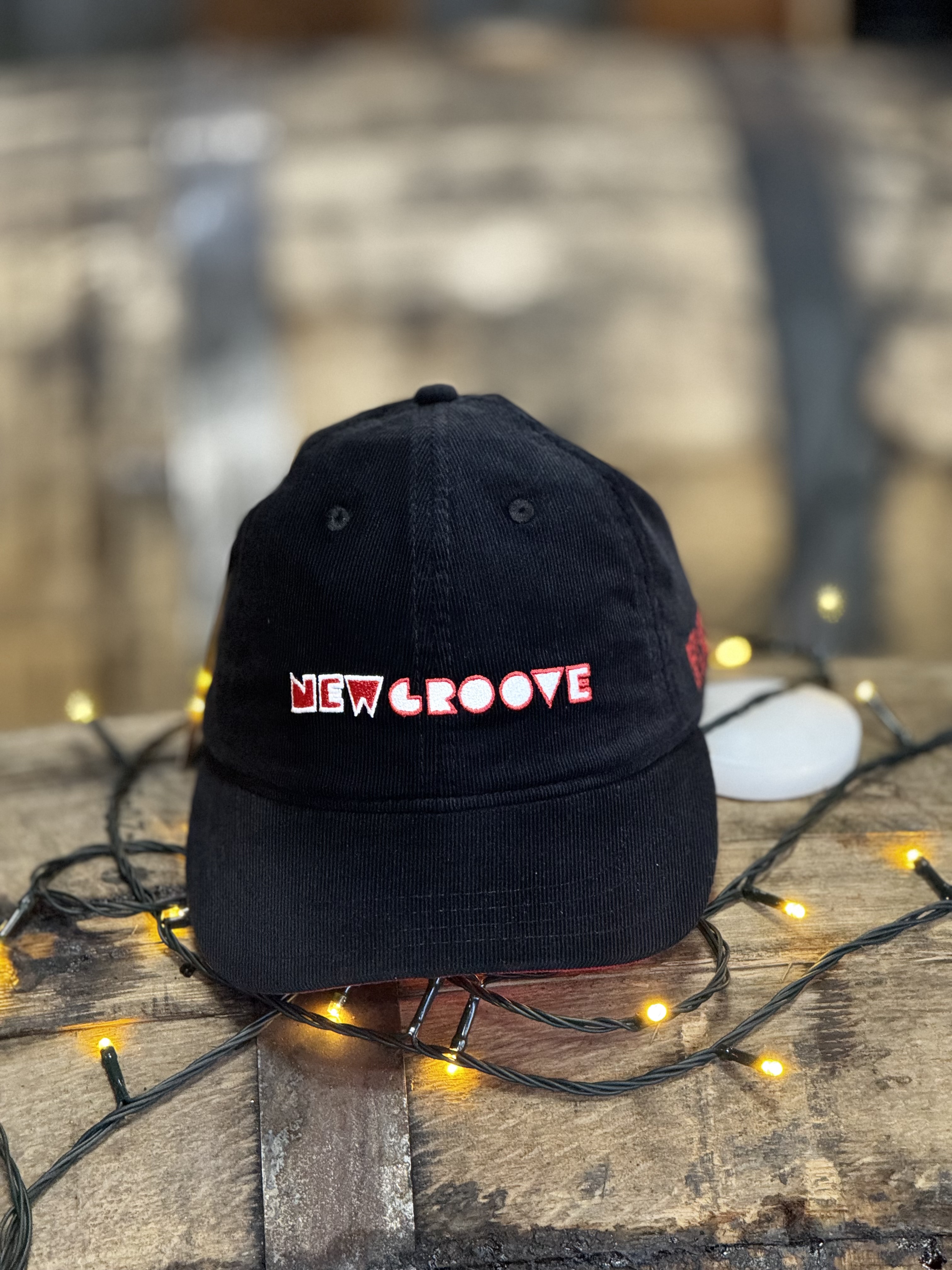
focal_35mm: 120
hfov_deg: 12.3
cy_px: 635
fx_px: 4400
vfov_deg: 16.4
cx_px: 476
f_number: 2.8
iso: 640
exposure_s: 1/42
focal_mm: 15.66
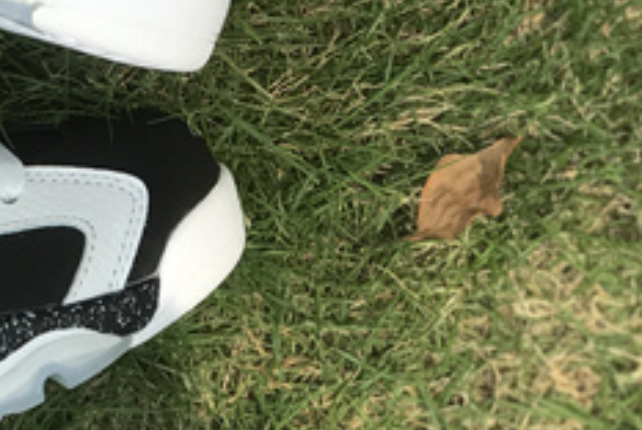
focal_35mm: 188
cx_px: -309
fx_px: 3357
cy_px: -81
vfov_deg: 7.3
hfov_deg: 10.6
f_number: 2.8
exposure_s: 1/295
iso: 20
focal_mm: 6.6
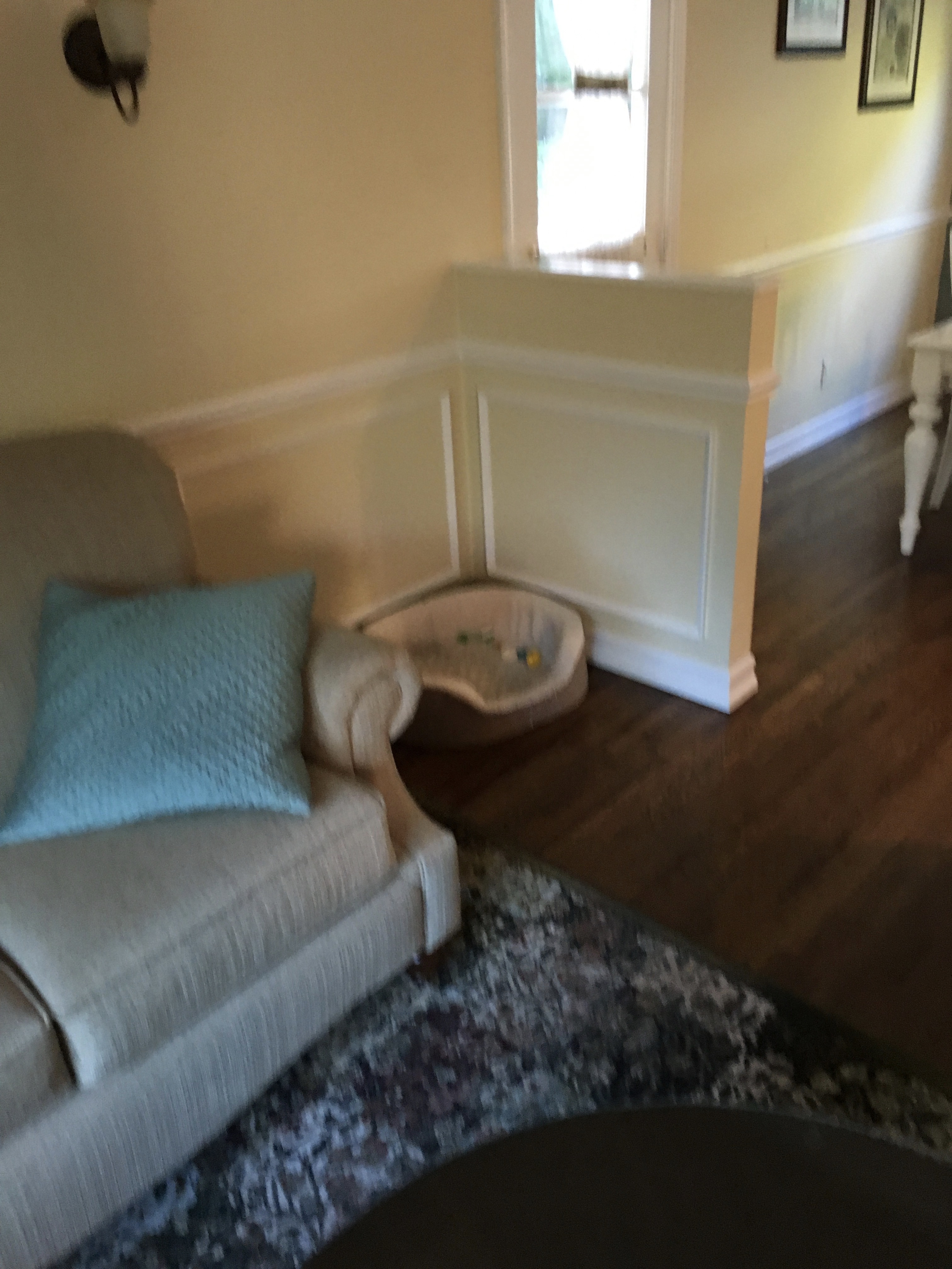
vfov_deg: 61.7
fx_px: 1063
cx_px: 476
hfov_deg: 48.2
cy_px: 634
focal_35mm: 29
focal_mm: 4.15
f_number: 2.2
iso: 200
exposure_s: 1/15
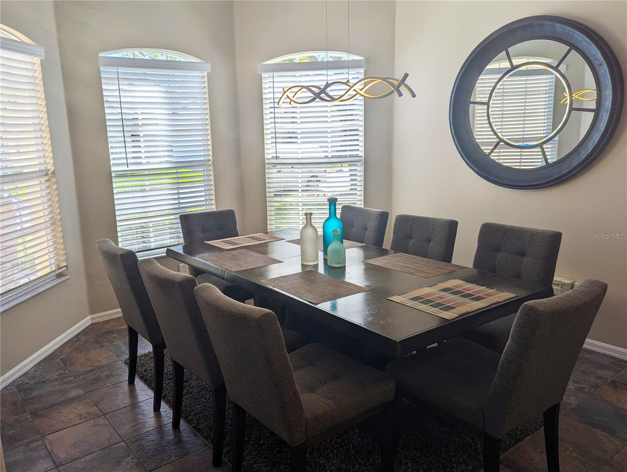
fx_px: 435
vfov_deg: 56.9
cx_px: 314
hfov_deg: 71.5
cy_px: 236
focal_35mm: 24
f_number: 1.85
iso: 36
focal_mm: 6.81
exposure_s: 1/662
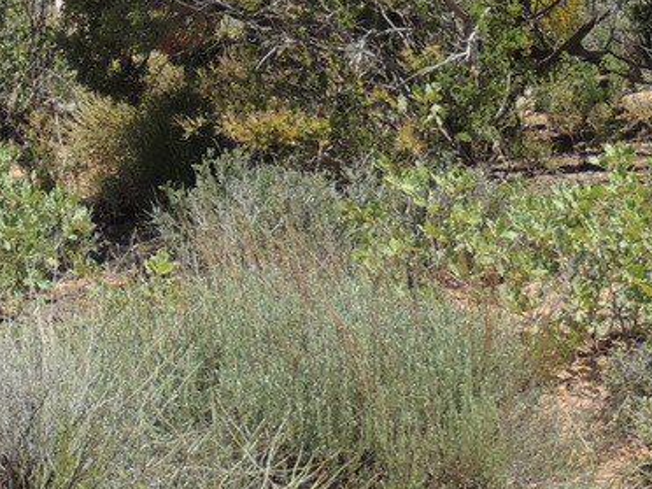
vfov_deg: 4.8
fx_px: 5839
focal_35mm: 310
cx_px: -238
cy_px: -61
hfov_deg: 6.3
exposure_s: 1/640
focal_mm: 16
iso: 100
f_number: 4.1
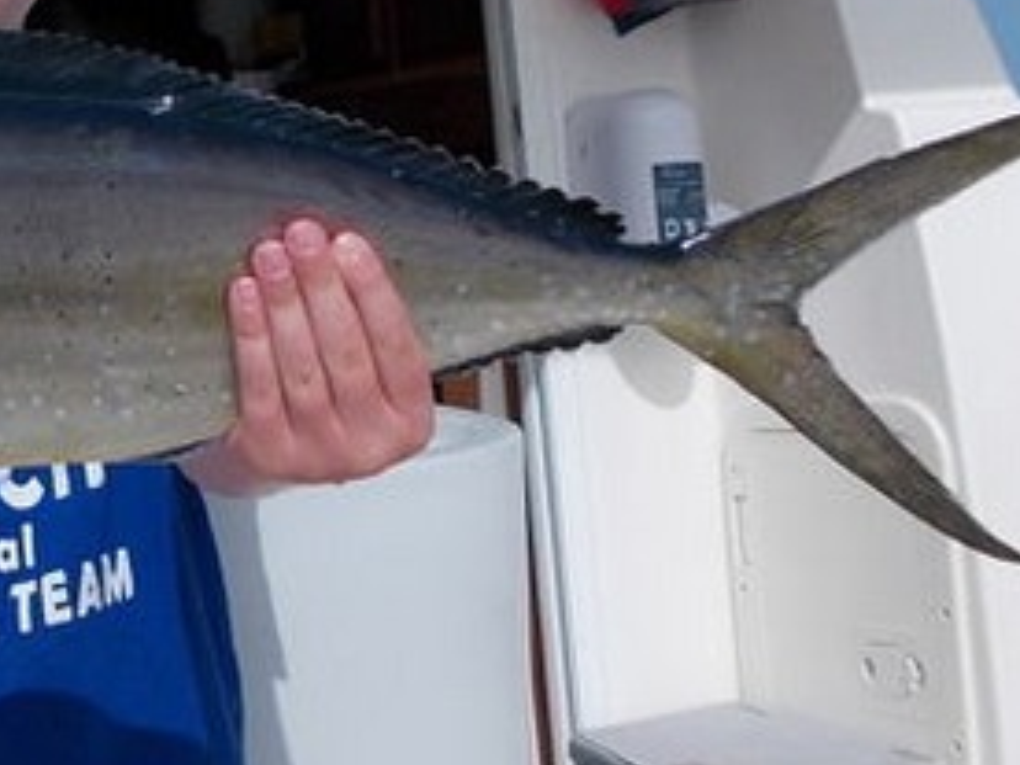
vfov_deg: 22.5
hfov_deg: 29.2
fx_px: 1886
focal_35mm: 64
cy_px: 103
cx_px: 129
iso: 80
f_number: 5.4
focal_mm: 4
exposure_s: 1/640
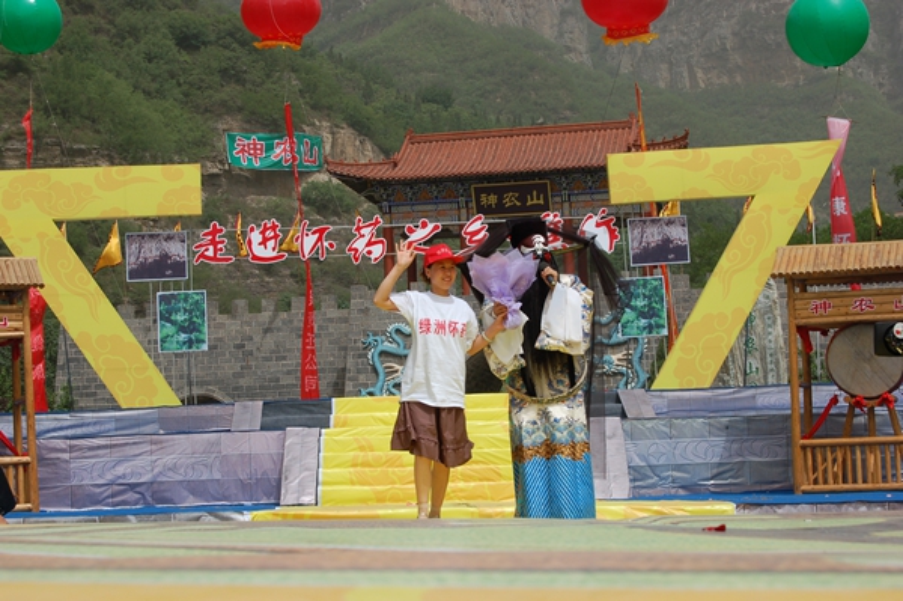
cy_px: 300
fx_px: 2068
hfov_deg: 24.6
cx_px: 452
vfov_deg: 16.5
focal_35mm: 82
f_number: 10
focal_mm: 55
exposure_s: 1/400
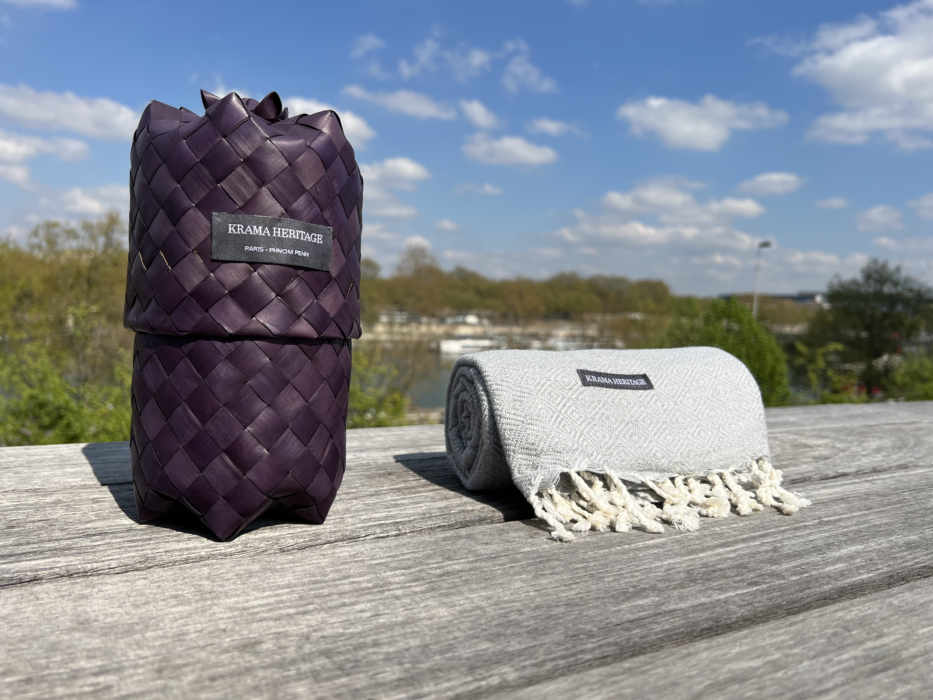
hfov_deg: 67.3
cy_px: 350
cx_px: 466
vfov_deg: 53.1
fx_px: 701
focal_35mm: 26
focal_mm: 5.7
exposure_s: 1/7463
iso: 50
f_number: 1.5
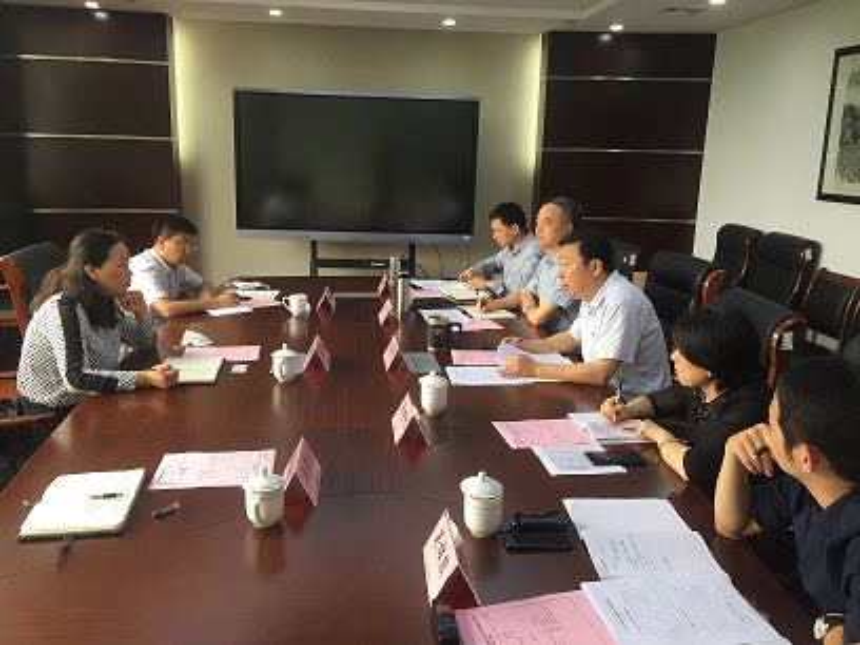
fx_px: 720
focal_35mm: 29
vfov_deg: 48.2
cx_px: 430
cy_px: 322
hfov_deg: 61.7
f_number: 2.2
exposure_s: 1/100
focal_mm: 4.15
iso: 50
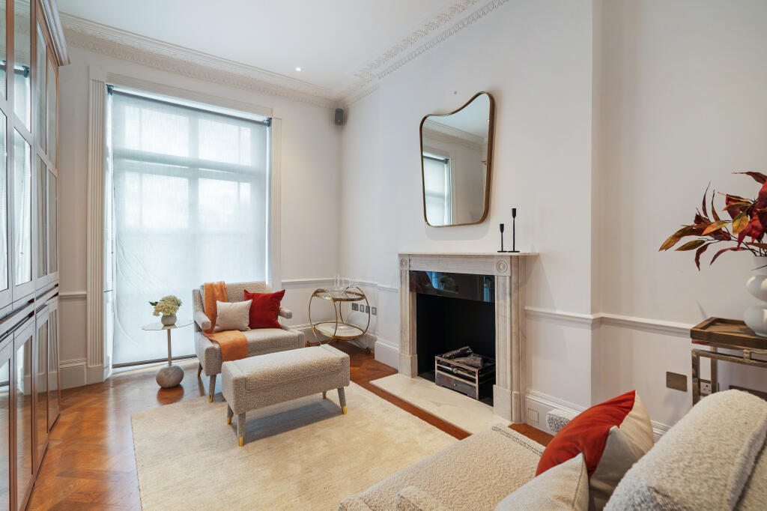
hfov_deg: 96.8
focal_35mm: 16
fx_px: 341
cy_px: 256
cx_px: 384
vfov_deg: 73.7
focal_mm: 16
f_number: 7.1
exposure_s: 1/5
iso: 100
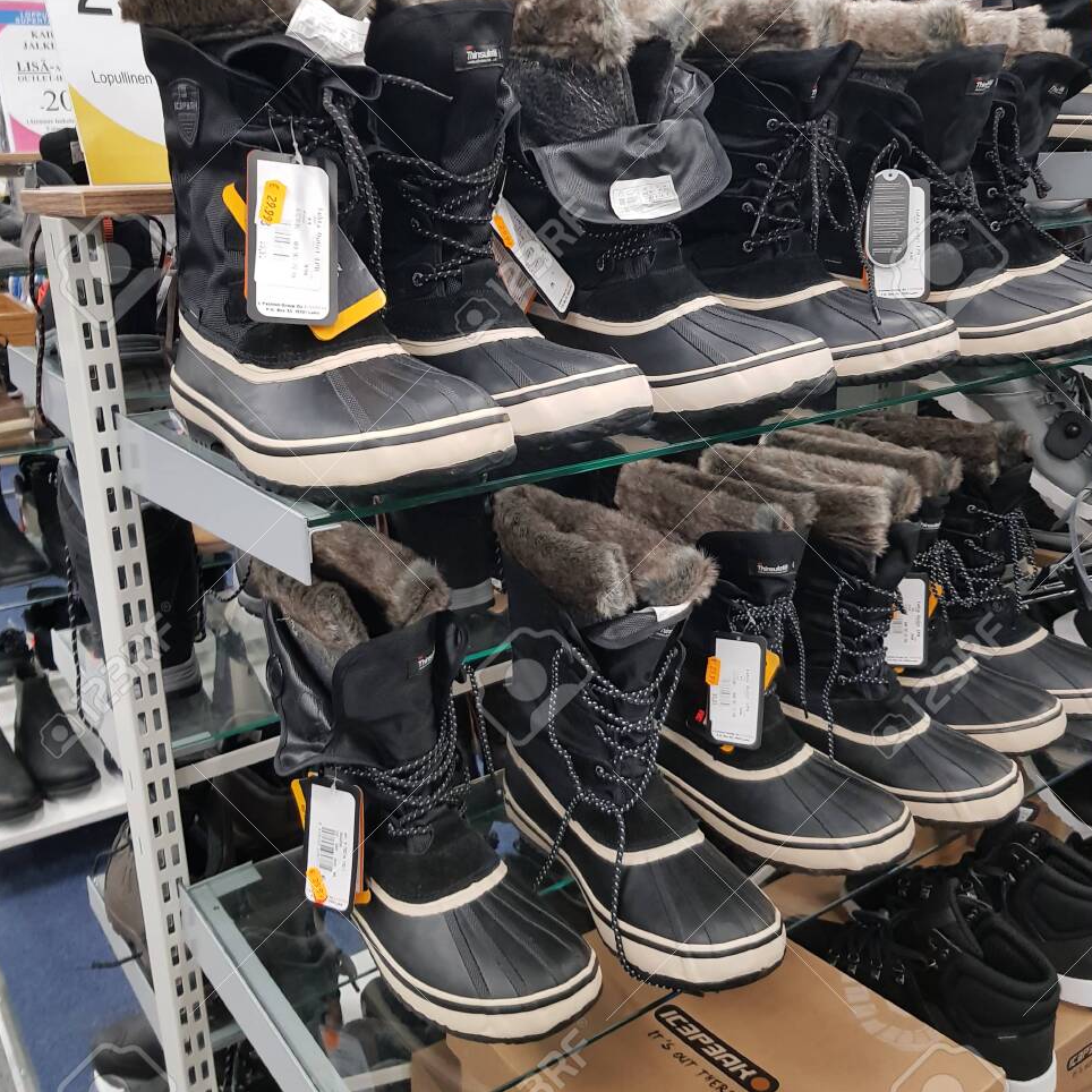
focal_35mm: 31
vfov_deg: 52.4
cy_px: 470
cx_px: 548
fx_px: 1106
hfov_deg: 52.5
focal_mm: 4.2
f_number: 1.7
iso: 160
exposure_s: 1/39
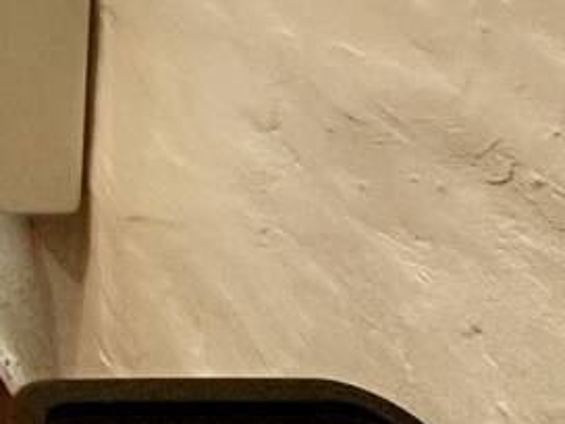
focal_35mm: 74
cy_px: -640
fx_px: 1208
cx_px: -715
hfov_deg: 16.0
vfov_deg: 13.5
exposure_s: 1/120
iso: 200
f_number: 2.2
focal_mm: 2.22
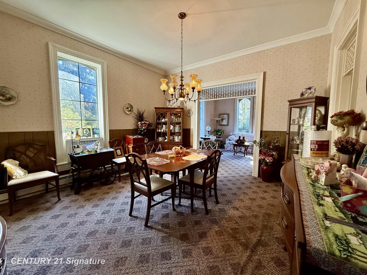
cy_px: 138
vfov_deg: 85.7
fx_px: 148
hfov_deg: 102.1
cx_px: 184
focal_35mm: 14
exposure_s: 1/120
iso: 500
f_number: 2.2
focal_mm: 2.22
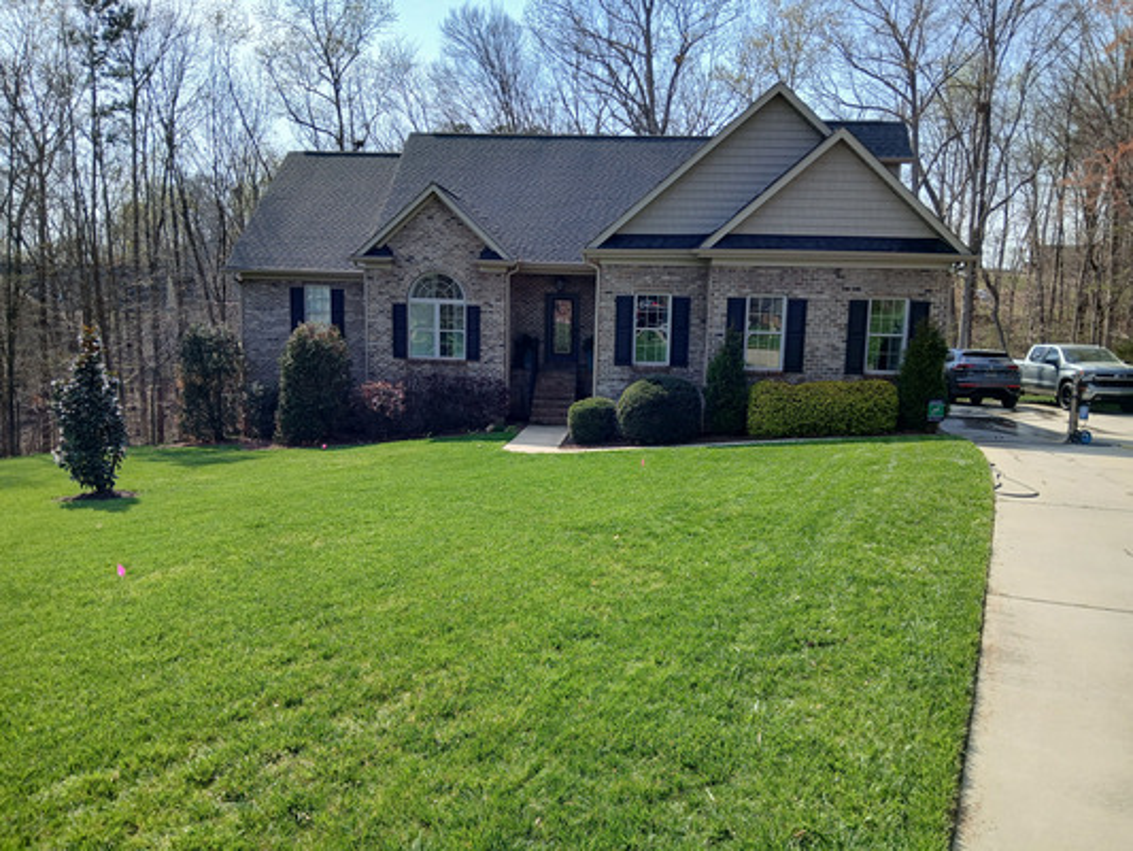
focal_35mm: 26
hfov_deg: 67.3
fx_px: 851
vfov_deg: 53.1
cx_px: 566
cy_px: 426
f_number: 1.8
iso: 20
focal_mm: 3.98
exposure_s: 1/355
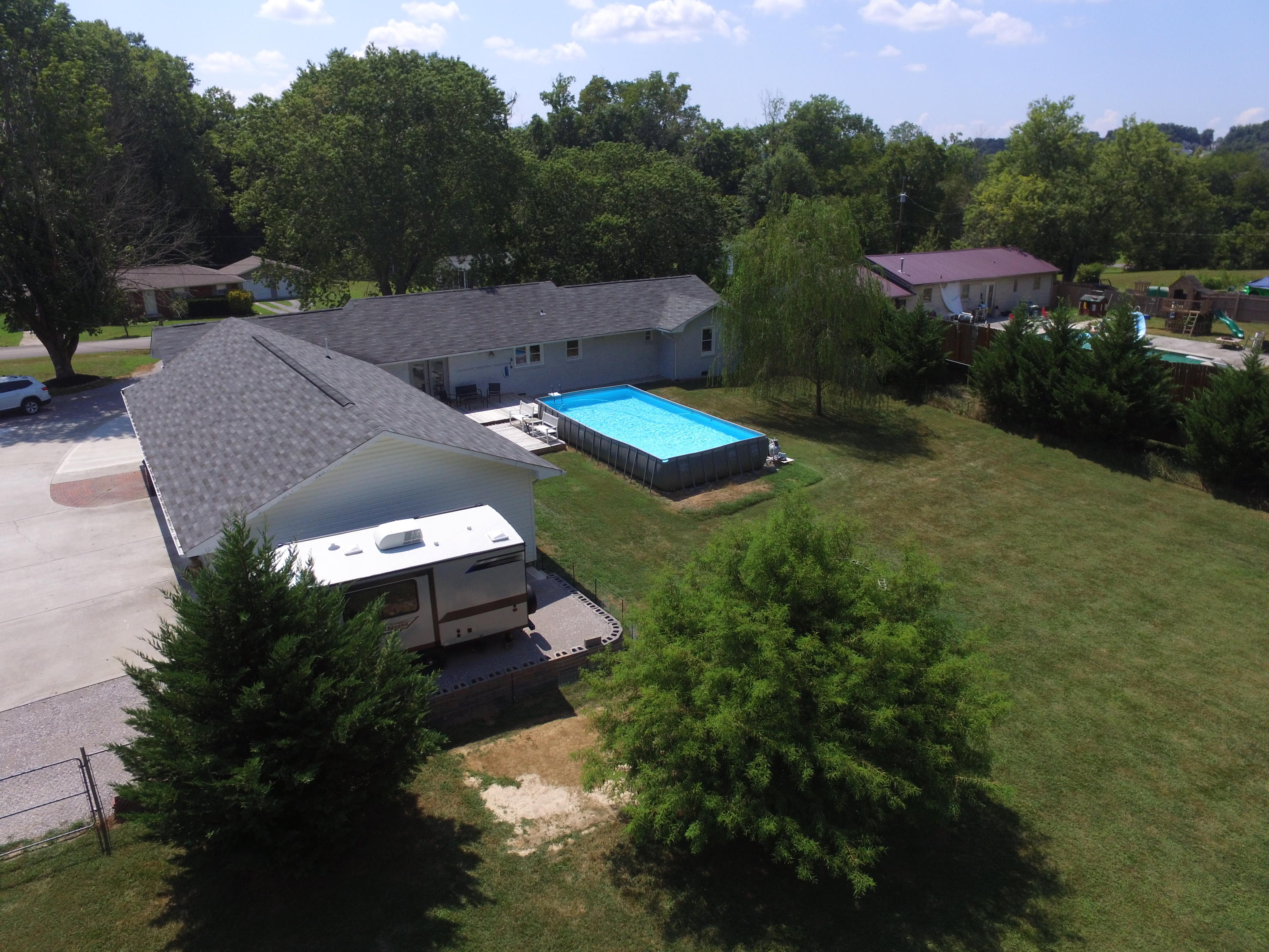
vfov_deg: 66.0
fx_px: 733
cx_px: 634
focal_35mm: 20
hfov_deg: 81.7
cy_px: 476
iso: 100
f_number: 2.8
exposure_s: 1/1403
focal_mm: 3.61
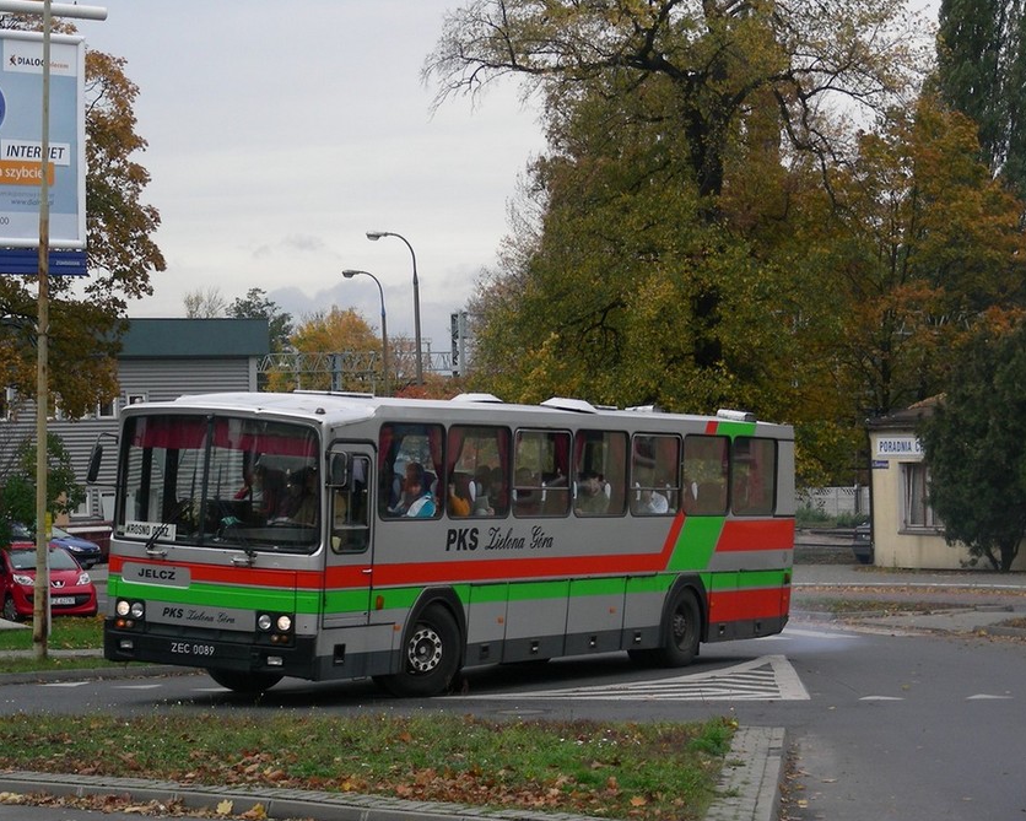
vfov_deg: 14.8
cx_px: 486
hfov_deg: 18.5
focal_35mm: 104
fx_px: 3158
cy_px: 412
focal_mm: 16.5
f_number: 4
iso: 50
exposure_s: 1/323
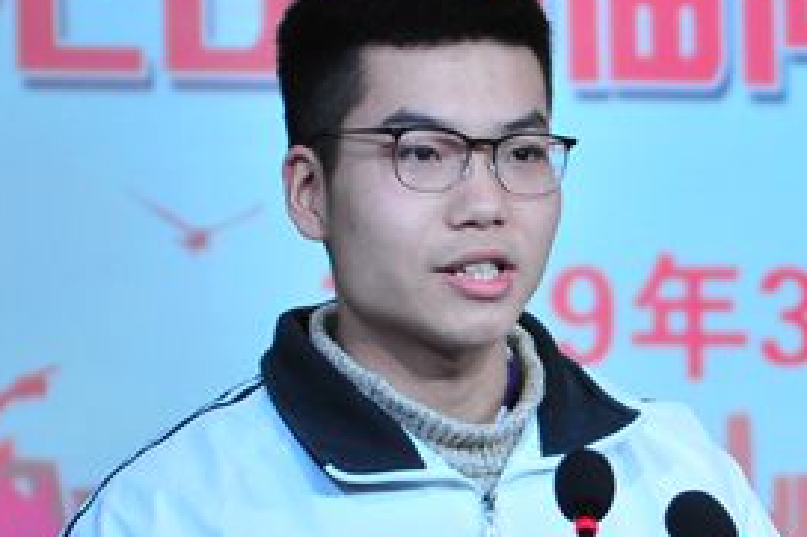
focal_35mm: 395
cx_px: 632
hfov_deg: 5.2
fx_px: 8849
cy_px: 347
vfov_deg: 3.5
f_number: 2.8
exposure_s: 1/160
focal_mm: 70
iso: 320
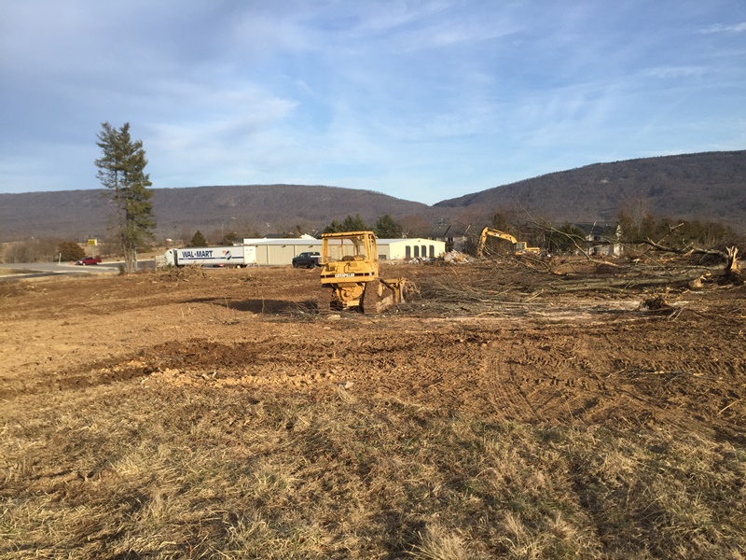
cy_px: 280
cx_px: 373
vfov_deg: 48.2
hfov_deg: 61.7
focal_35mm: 29
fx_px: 625
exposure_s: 1/1199
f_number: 2.2
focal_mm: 4.15
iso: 32
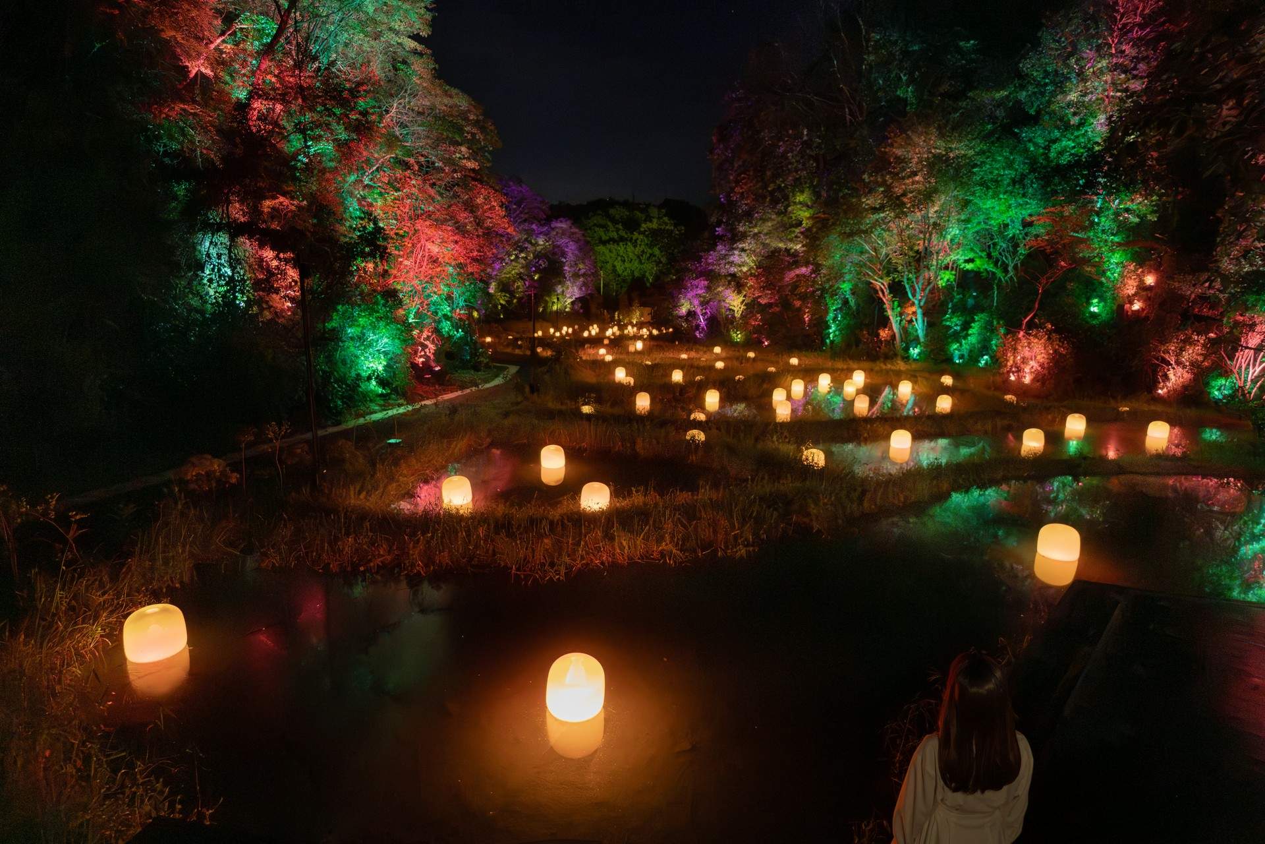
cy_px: 422
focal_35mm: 19
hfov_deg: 86.9
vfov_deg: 64.6
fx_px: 668
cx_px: 632
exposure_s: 1/40
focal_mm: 19
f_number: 2.8
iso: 6400
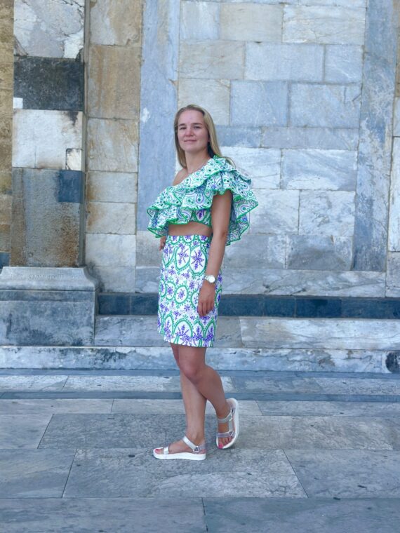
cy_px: 266
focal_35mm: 48
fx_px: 740
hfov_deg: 30.3
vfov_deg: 39.7
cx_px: 200
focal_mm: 6.86
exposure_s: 1/1227
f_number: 1.78
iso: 80
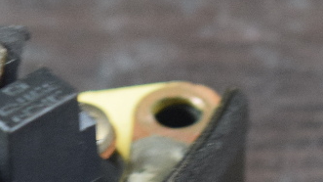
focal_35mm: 418
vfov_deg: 2.9
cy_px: 211
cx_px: 15
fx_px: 3575
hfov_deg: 5.2
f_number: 5.6
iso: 1400
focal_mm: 55
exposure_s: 1/125
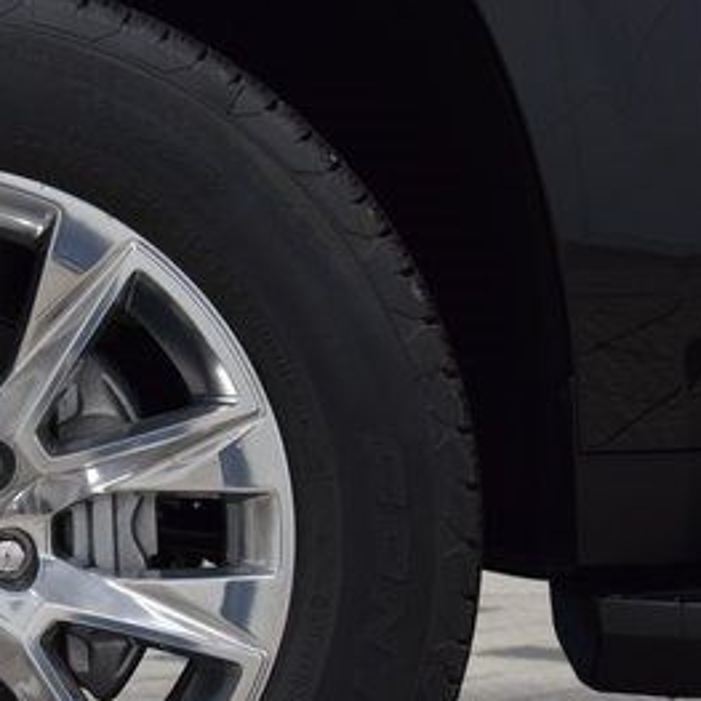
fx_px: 2704
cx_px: -93
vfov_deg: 14.7
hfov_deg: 14.4
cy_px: 524
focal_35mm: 118
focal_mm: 38
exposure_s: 1/60
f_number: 5.6
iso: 1600
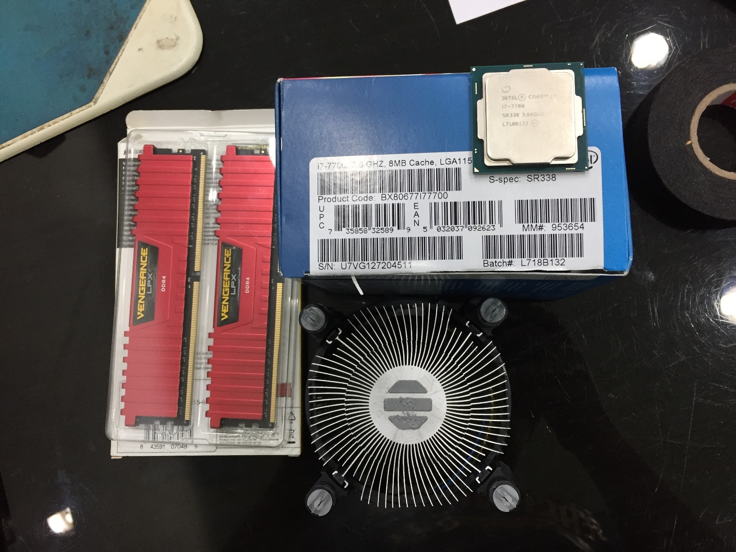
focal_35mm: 29
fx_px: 617
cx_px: 368
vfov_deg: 48.2
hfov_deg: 61.7
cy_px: 276
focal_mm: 4.15
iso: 64
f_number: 2.2
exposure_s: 1/33
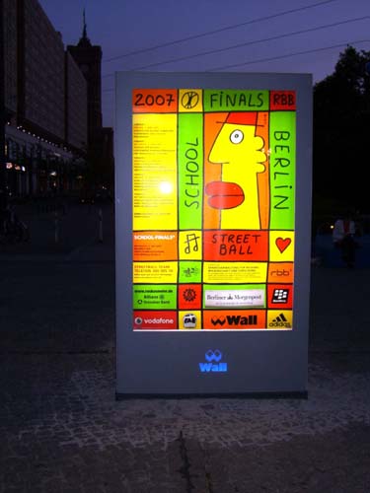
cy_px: 246
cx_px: 185
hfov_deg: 30.9
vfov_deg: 40.4
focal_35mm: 47
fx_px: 670
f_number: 3
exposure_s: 1/60
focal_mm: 7.6
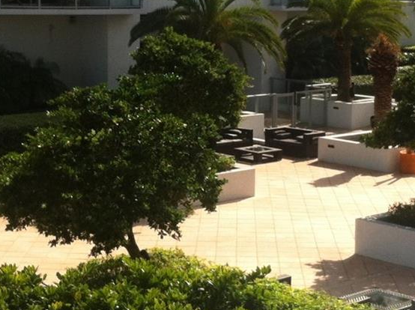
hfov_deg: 19.5
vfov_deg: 14.6
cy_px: 114
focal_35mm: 101
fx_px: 1209
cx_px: 210
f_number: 2.8
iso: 80
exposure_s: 1/1040
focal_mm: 3.85
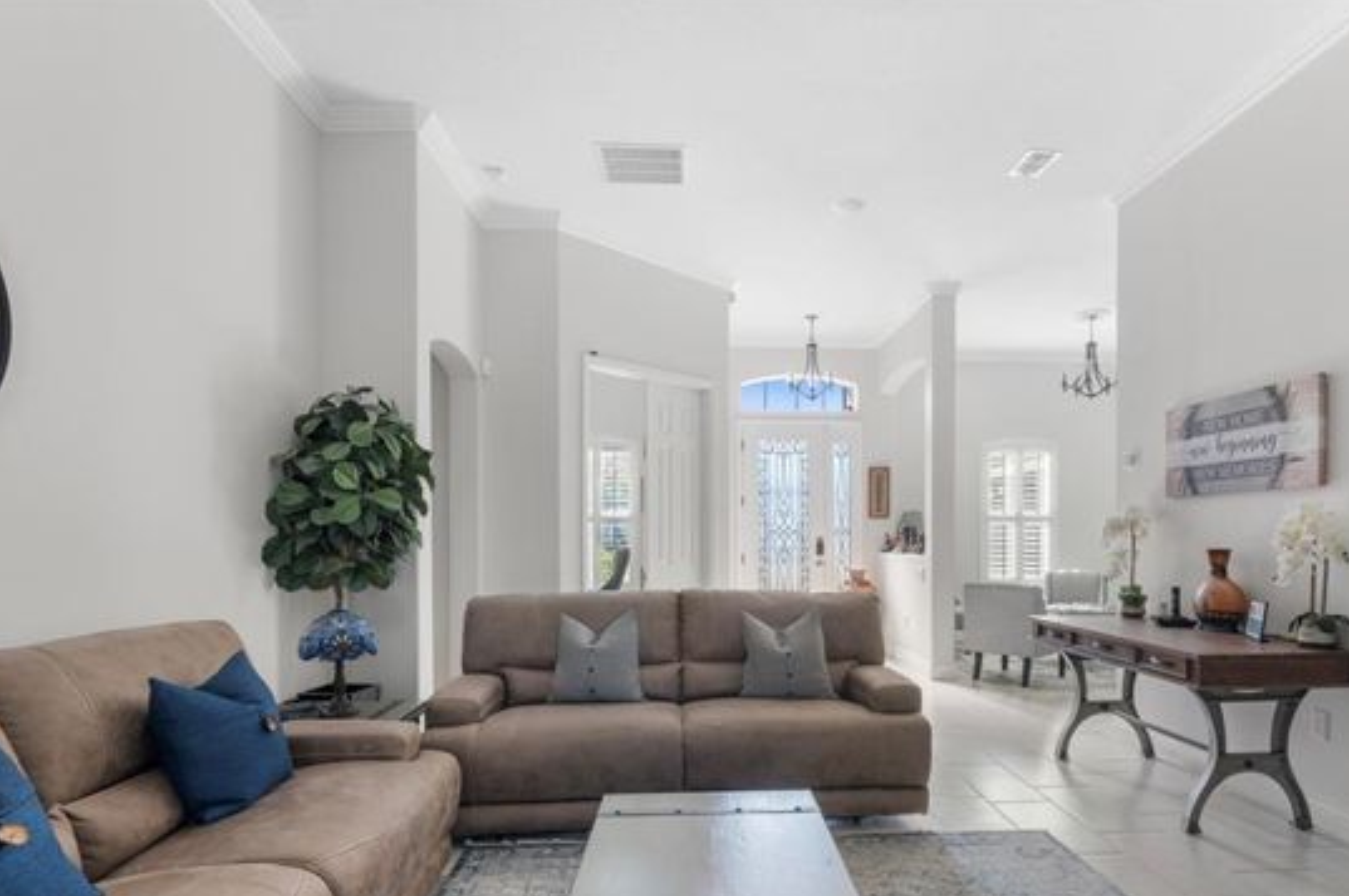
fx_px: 786
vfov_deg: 58.4
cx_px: 742
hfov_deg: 81.0
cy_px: 579
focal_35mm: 21
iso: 400
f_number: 11
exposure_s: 1
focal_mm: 16
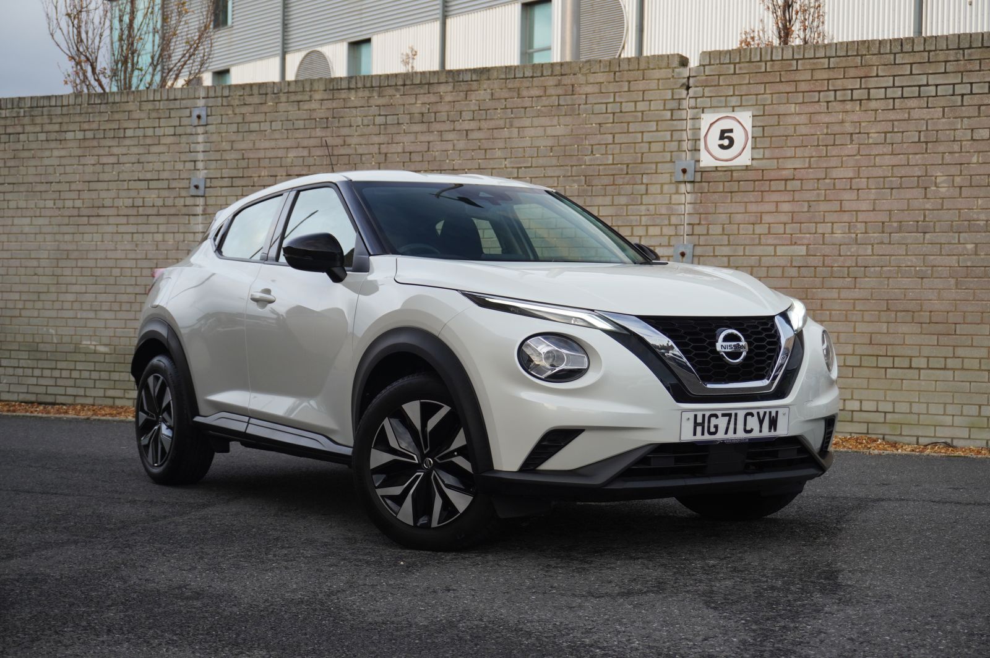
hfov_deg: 36.0
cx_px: 495
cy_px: 329
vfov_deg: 24.4
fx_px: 1525
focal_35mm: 56
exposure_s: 1/160
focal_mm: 37
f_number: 5.6
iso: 400
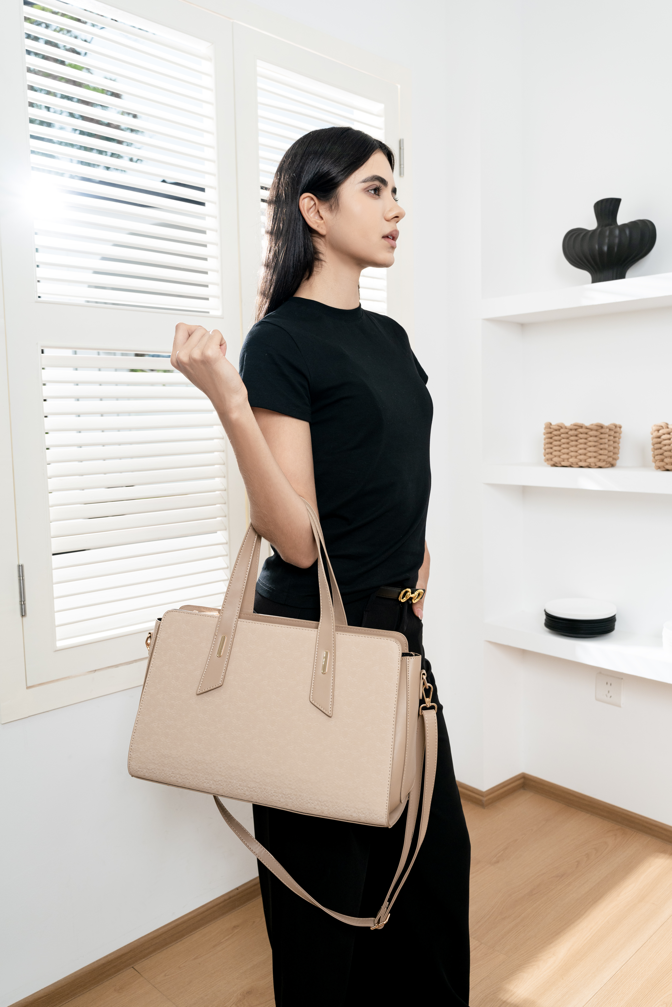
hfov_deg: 43.6
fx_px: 840
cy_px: 504
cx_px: 336
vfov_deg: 61.9
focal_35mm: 30
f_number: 6.3
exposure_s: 1/125
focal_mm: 30
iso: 500
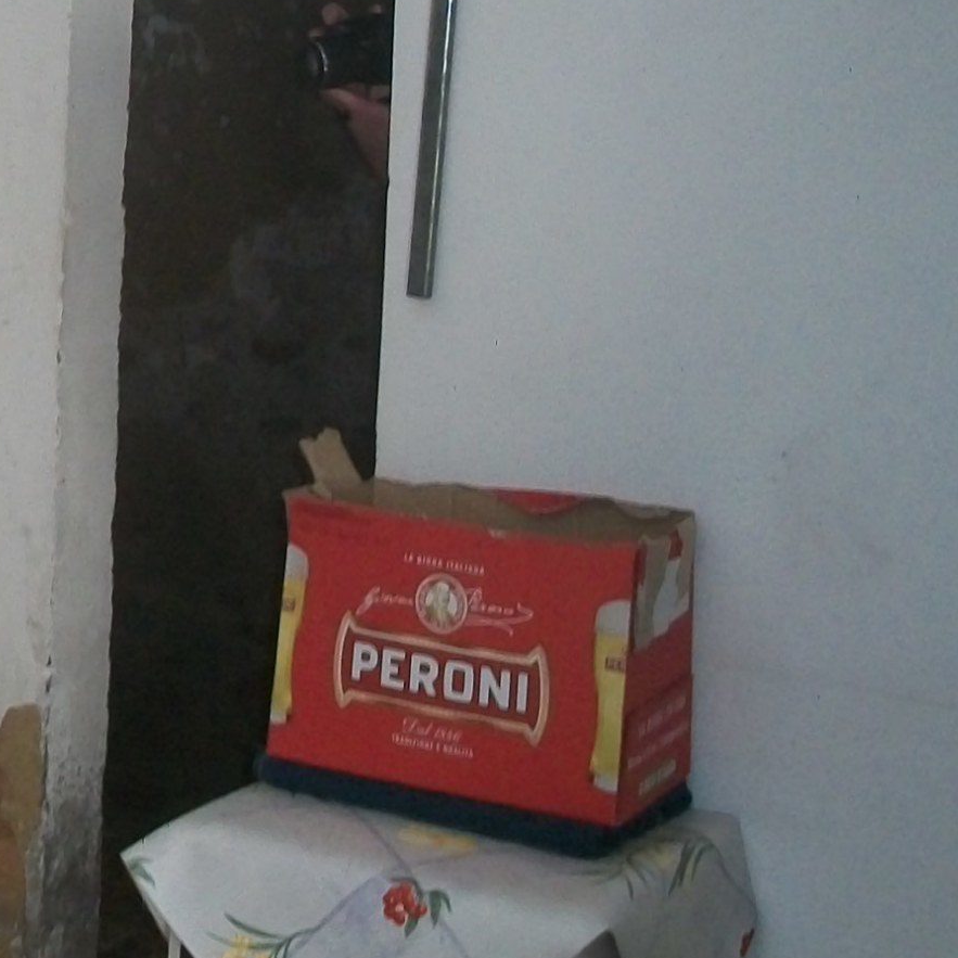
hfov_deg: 20.1
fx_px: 2567
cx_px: -117
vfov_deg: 20.9
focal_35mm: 82
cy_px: 228
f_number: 2.9
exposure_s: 1/30
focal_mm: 5.7
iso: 160
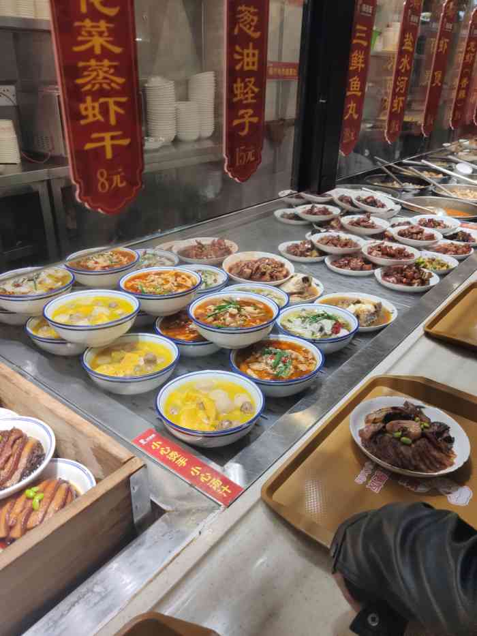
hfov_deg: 53.1
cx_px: 238
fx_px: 478
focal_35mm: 26
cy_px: 318
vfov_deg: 67.3
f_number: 1.75
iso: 112
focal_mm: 4.75
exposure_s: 1/145
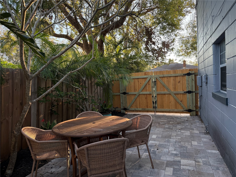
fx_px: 164
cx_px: 118
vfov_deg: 56.8
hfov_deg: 71.6
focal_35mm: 24
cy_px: 88
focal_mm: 6.76
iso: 100
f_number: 1.78
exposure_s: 1/314
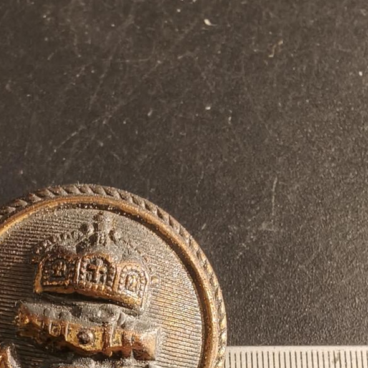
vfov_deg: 24.9
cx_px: 104
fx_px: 746
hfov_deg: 27.4
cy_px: 446
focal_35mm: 62
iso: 160
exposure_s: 1/61.2
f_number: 2
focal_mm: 2.32
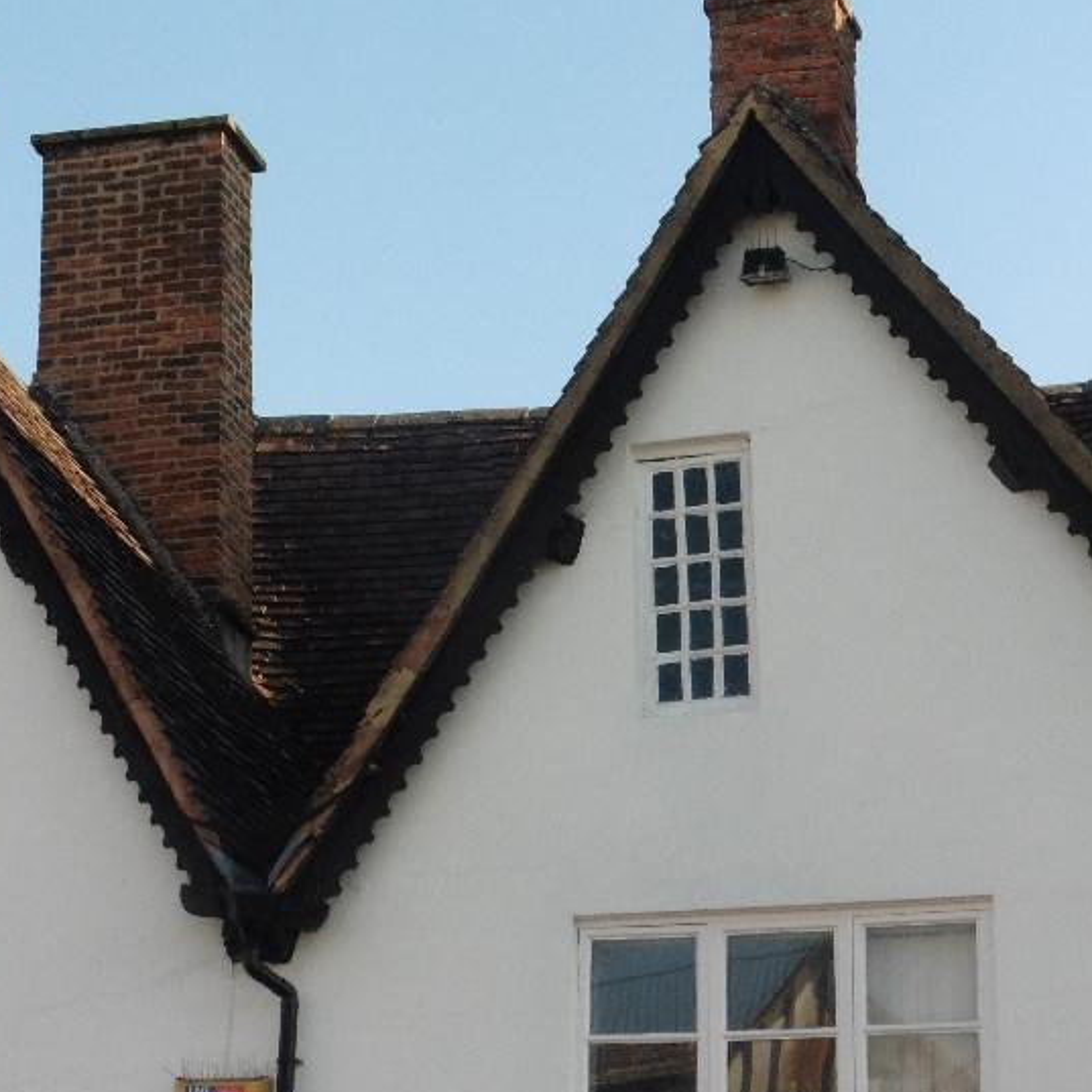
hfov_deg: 19.0
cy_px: 618
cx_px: 333
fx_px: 3248
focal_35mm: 91
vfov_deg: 19.1
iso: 100
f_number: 5.6
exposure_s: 1/160
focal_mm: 9.7
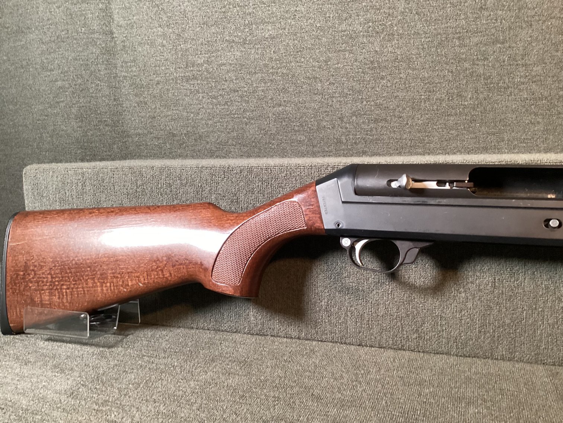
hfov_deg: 58.3
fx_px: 504
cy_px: 212
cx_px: 282
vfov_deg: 45.4
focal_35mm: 31
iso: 320
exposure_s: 1/50
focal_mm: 3.3
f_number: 2.4
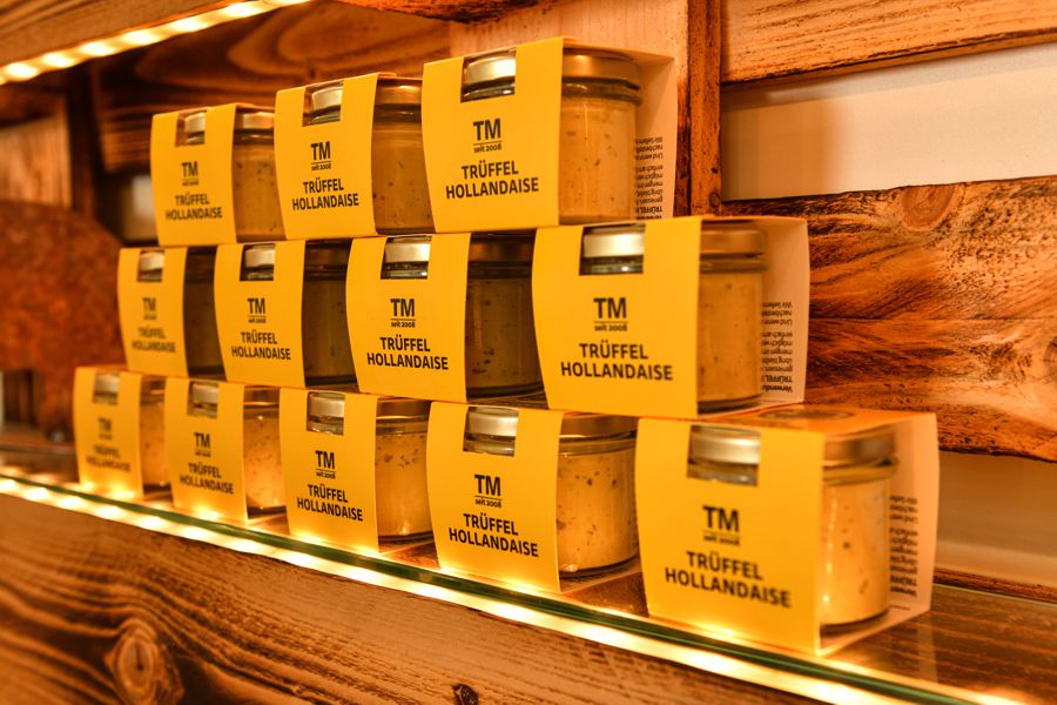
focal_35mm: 44
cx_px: 528
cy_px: 352
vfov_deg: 30.5
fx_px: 1292
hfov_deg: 44.5
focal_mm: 44
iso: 500
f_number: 5.6
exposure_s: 1/100
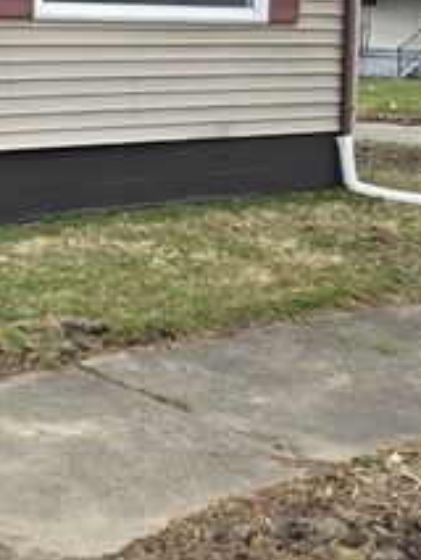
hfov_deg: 18.0
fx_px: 1166
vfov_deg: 25.9
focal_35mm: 72
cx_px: -229
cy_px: 28
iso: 25
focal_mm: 5.4
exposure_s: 1/1441
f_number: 1.8
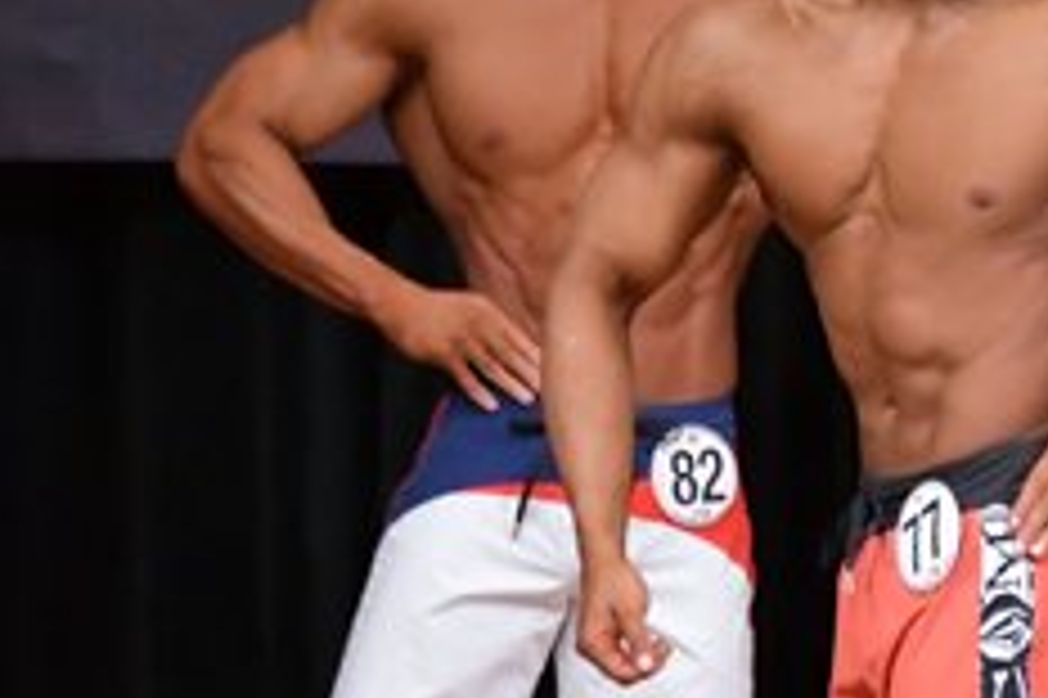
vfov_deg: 1.4
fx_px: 27548
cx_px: 1599
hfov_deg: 2.2
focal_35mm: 947
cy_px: 567
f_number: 5.6
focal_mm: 190
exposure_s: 1/400
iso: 5000
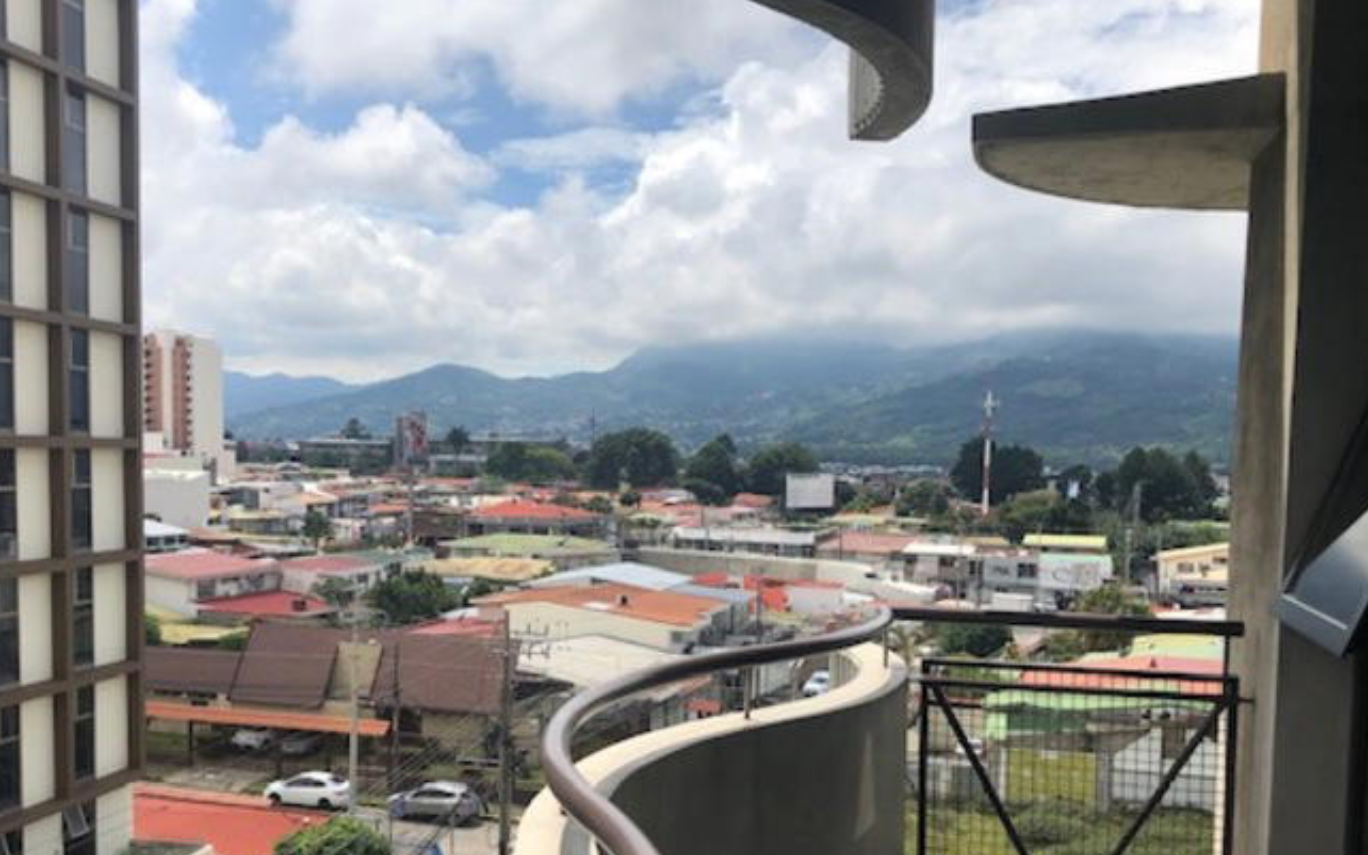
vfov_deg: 34.1
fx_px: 1379
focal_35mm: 37
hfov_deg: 52.5
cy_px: 569
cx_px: 573
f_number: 1.8
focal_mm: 3.99
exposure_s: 1/3436
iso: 20
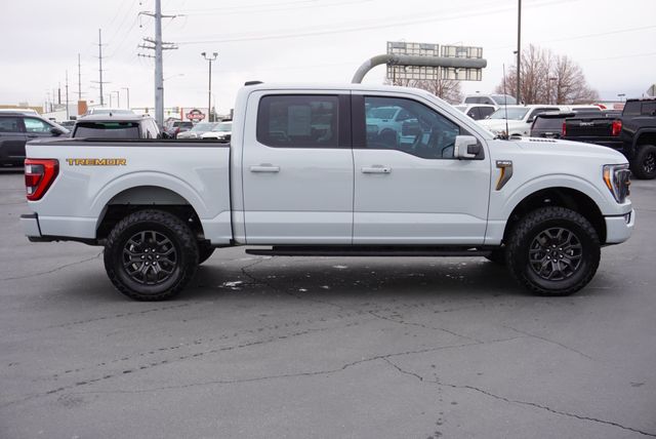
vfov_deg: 30.9
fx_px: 793
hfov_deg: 44.9
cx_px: 328
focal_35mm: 44
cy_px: 220
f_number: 6.3
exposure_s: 1/80
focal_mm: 29
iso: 100
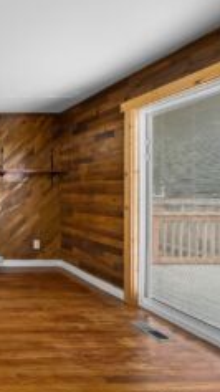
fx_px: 239
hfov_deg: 32.6
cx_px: -83
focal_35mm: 23
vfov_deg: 78.7
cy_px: 199
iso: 1000
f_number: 7.1
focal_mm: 13
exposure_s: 1/1.67
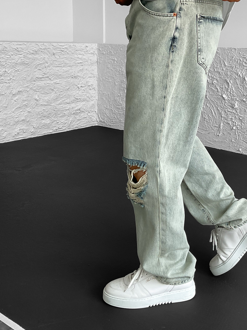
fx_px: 438
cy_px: 118
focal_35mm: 46
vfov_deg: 40.9
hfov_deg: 31.1
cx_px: 178
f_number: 1.8
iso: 25
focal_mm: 3
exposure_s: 1/120
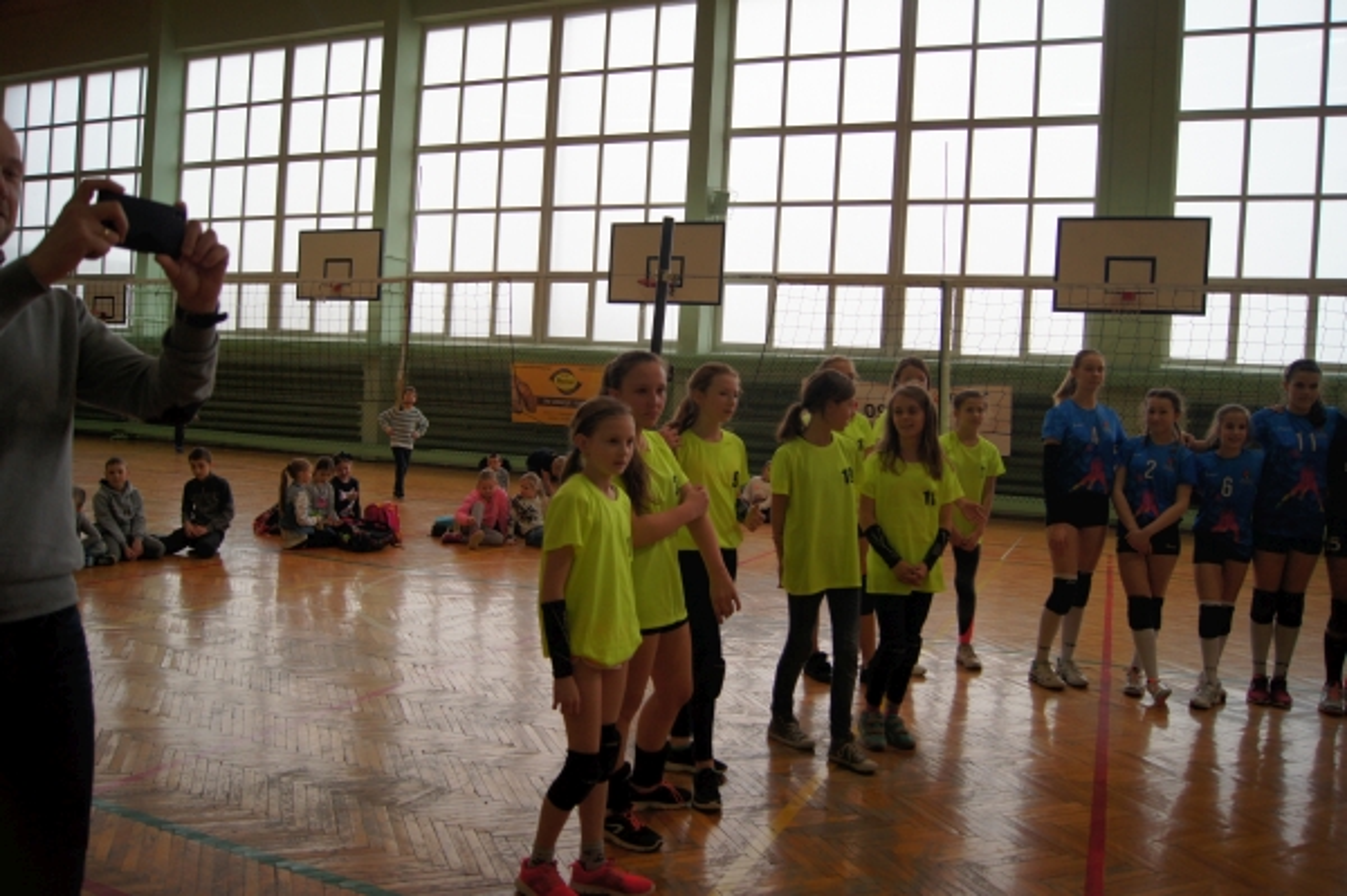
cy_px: 448
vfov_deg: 47.9
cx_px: 674
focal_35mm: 27
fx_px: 1009
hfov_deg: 67.4
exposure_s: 1/160
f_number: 4
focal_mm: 18
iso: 200
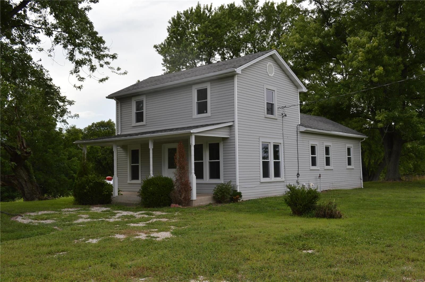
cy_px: 141
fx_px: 425
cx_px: 212
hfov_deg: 53.2
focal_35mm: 36
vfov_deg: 36.8
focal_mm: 24
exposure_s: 1/200
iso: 100
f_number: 6.3
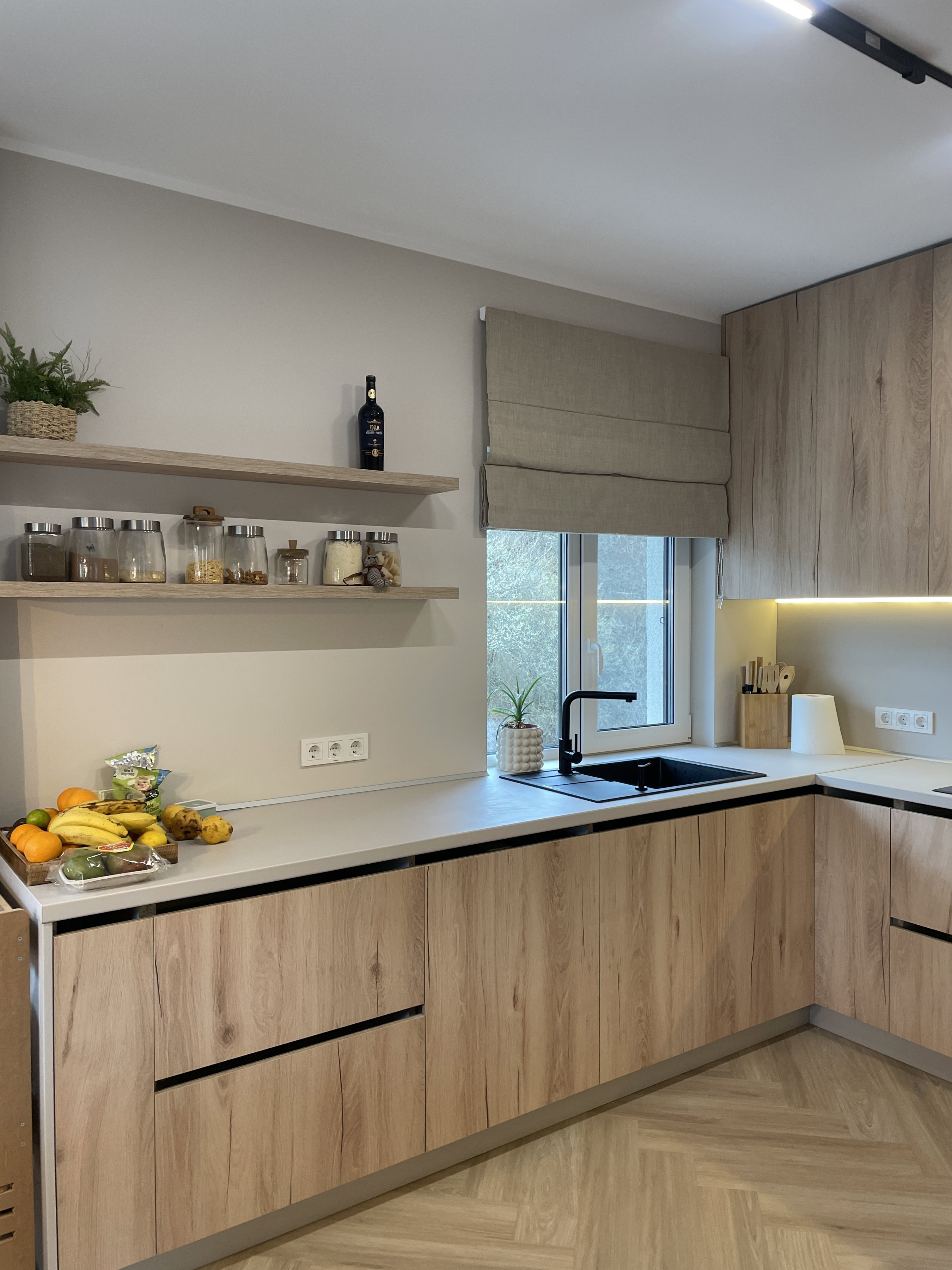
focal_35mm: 26
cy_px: 635
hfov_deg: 53.1
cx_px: 476
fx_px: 953
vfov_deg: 67.3
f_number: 1.6
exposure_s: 1/100
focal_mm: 4.2
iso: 125
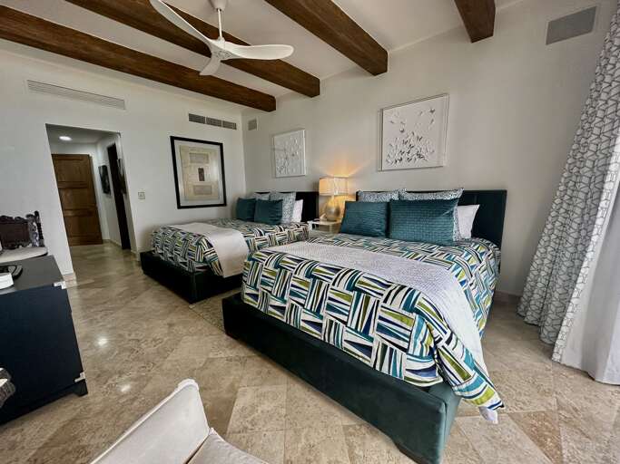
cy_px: 232
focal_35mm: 14
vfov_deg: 85.7
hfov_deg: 102.1
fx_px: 251
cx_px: 310
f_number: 2.2
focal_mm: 2.22
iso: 160
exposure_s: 1/99
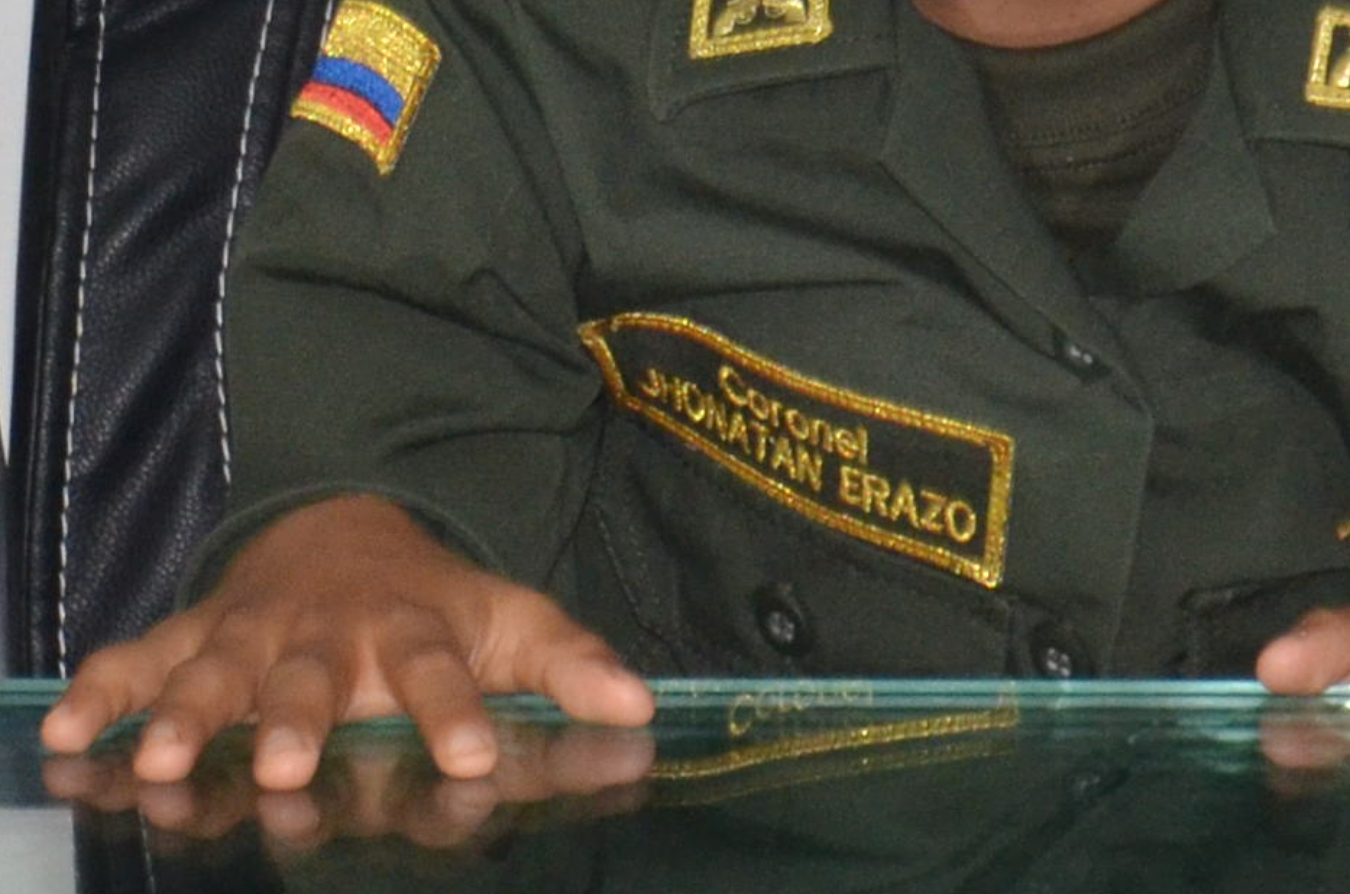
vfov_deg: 2.8
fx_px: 18375
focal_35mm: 491
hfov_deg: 4.2
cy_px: -508
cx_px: -207
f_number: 5.3
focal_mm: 62
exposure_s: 1/60
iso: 800
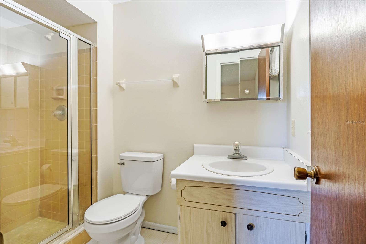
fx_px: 168
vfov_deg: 72.0
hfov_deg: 95.0
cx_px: 183
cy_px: 122
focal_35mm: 16
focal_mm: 11
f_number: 9
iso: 250
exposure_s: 1/60
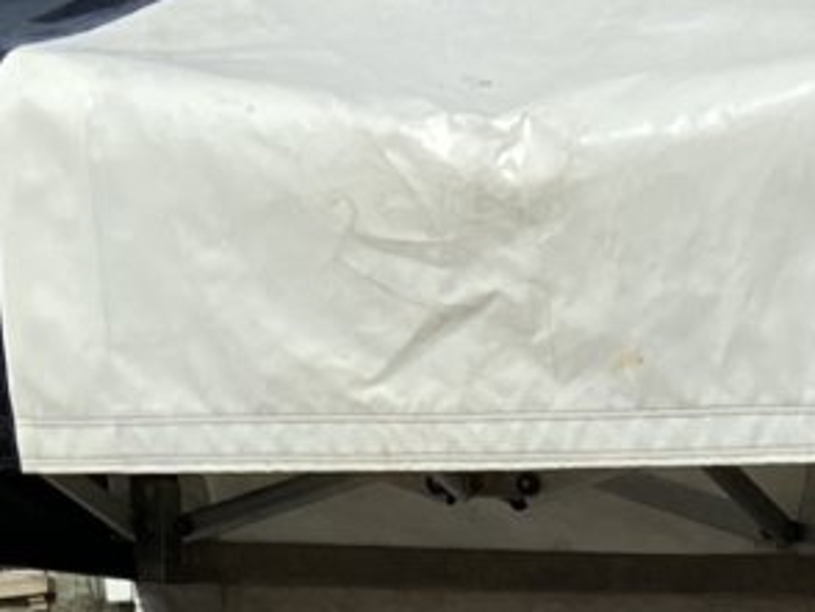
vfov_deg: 7.6
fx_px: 4265
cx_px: 1198
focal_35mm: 181
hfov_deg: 10.6
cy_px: 1520
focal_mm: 4.25
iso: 32
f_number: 1.8
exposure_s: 1/4444
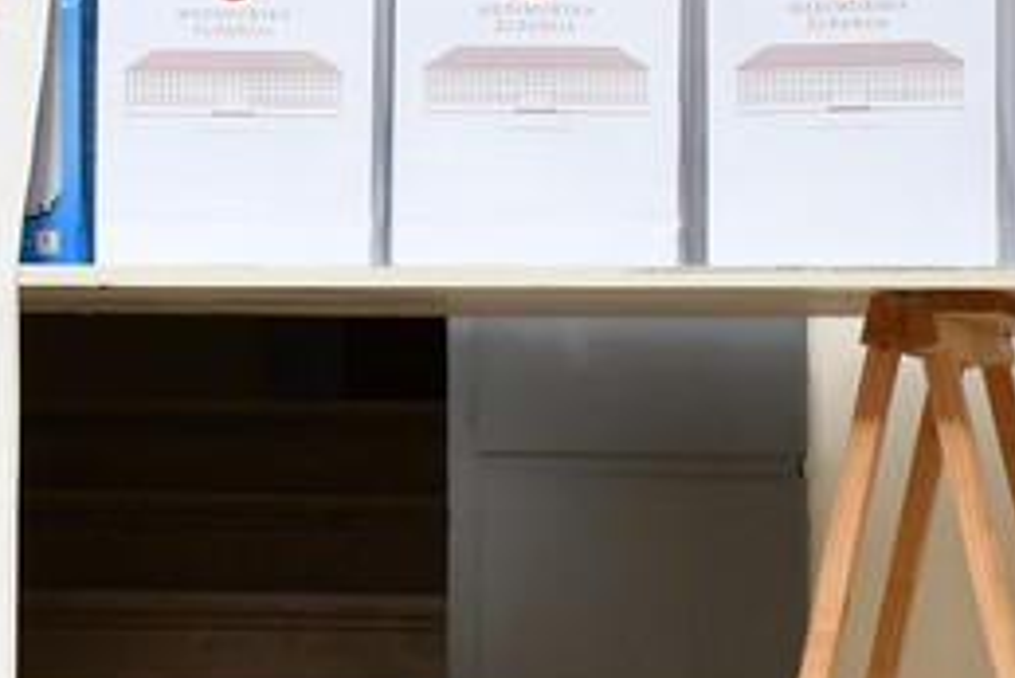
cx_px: -227
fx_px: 7024
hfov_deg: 8.2
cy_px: 61
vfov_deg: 5.5
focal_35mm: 249
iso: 220
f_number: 5.6
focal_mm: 42
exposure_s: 1/250
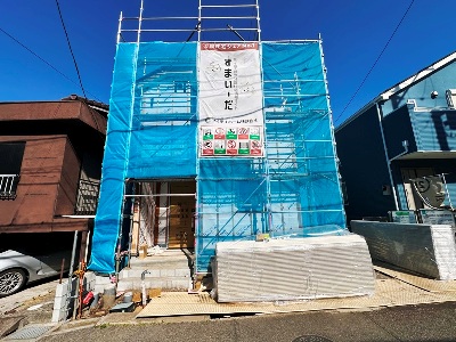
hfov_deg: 102.1
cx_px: 228
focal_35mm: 14
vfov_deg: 85.7
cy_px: 171
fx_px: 184
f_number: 2.2
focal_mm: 2.22
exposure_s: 1/3509
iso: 50
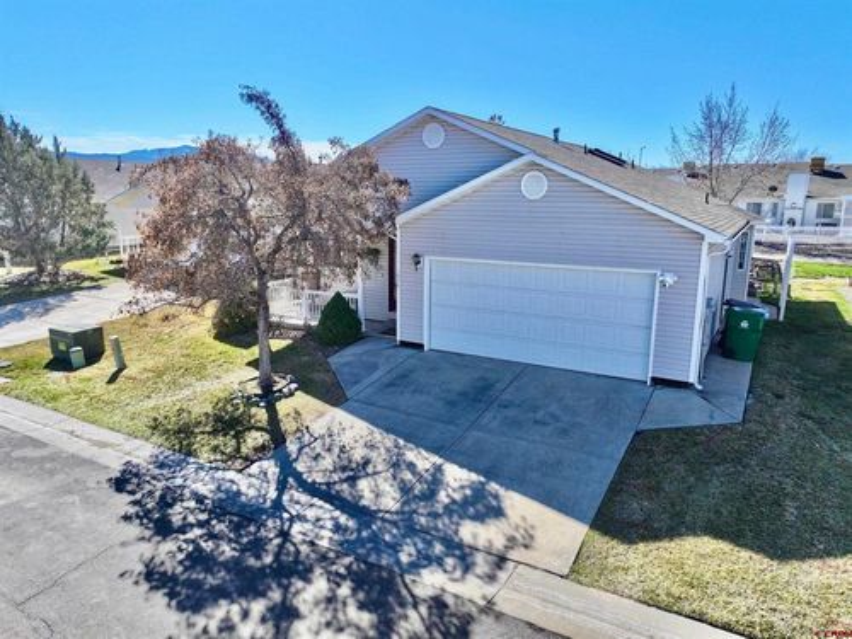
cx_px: 426
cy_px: 320
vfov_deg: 56.8
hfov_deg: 71.6
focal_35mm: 24
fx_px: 591
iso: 210
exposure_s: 1/2000
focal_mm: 12.29
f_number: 2.8
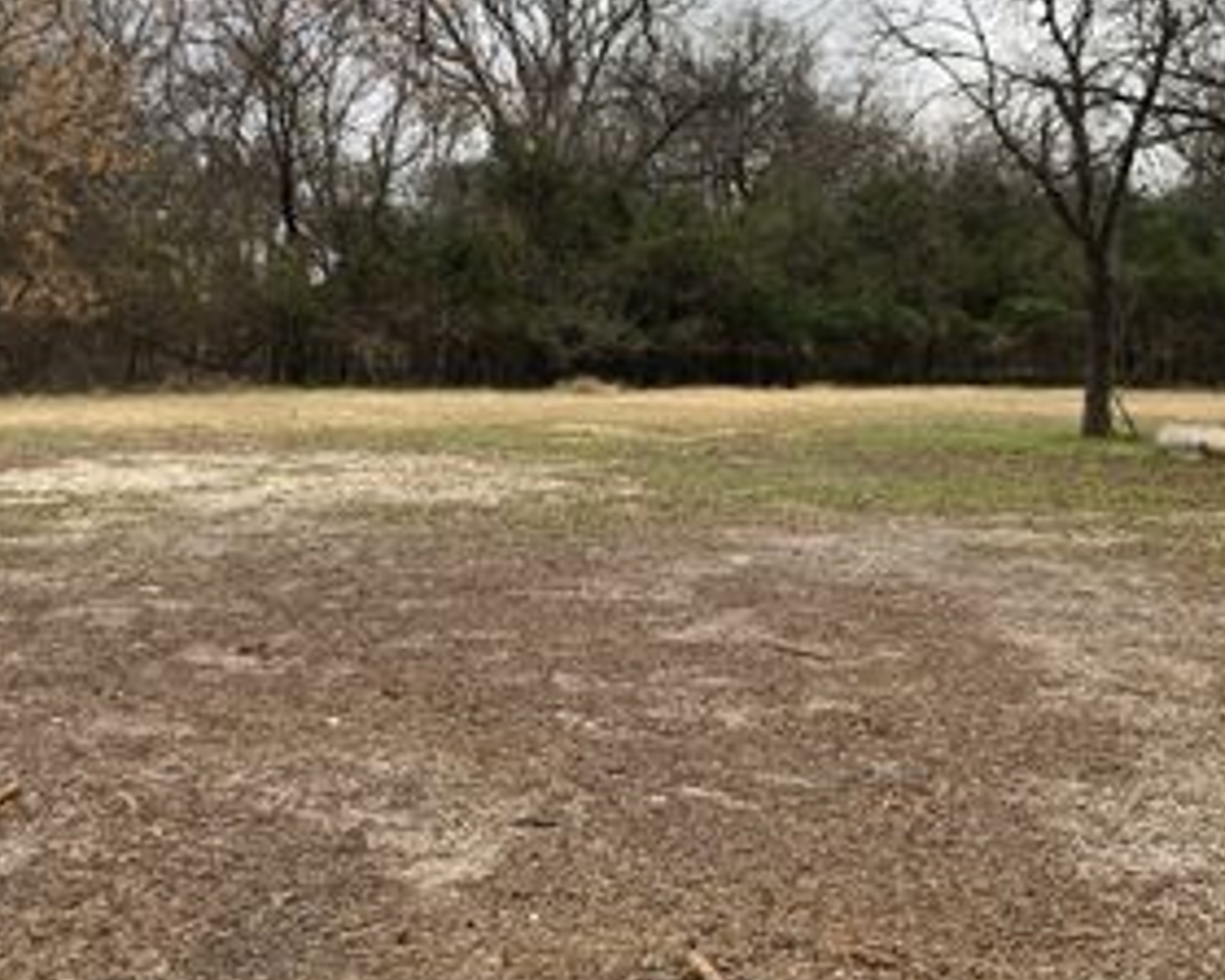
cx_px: 610
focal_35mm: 42
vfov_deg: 35.4
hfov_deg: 43.8
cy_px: 352
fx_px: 1523
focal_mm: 4
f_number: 1.8
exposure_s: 1/214
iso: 20
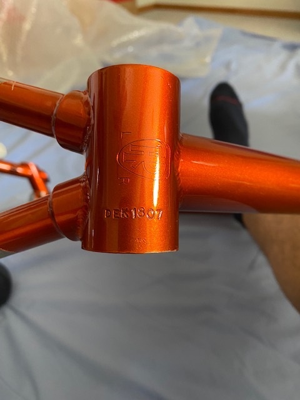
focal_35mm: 26
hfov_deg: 53.1
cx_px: 150
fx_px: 300
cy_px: 200
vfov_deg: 67.3
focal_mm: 4.25
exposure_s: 1/60
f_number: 1.8
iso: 320
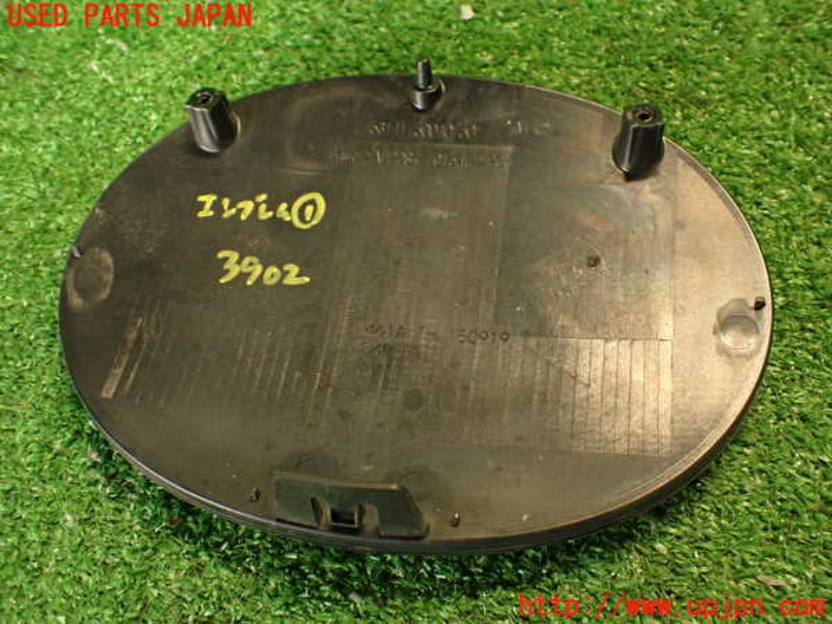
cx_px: 416
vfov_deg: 44.2
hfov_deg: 56.8
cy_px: 312
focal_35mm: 32
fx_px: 769
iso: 500
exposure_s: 1/30
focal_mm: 5.79
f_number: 2.4
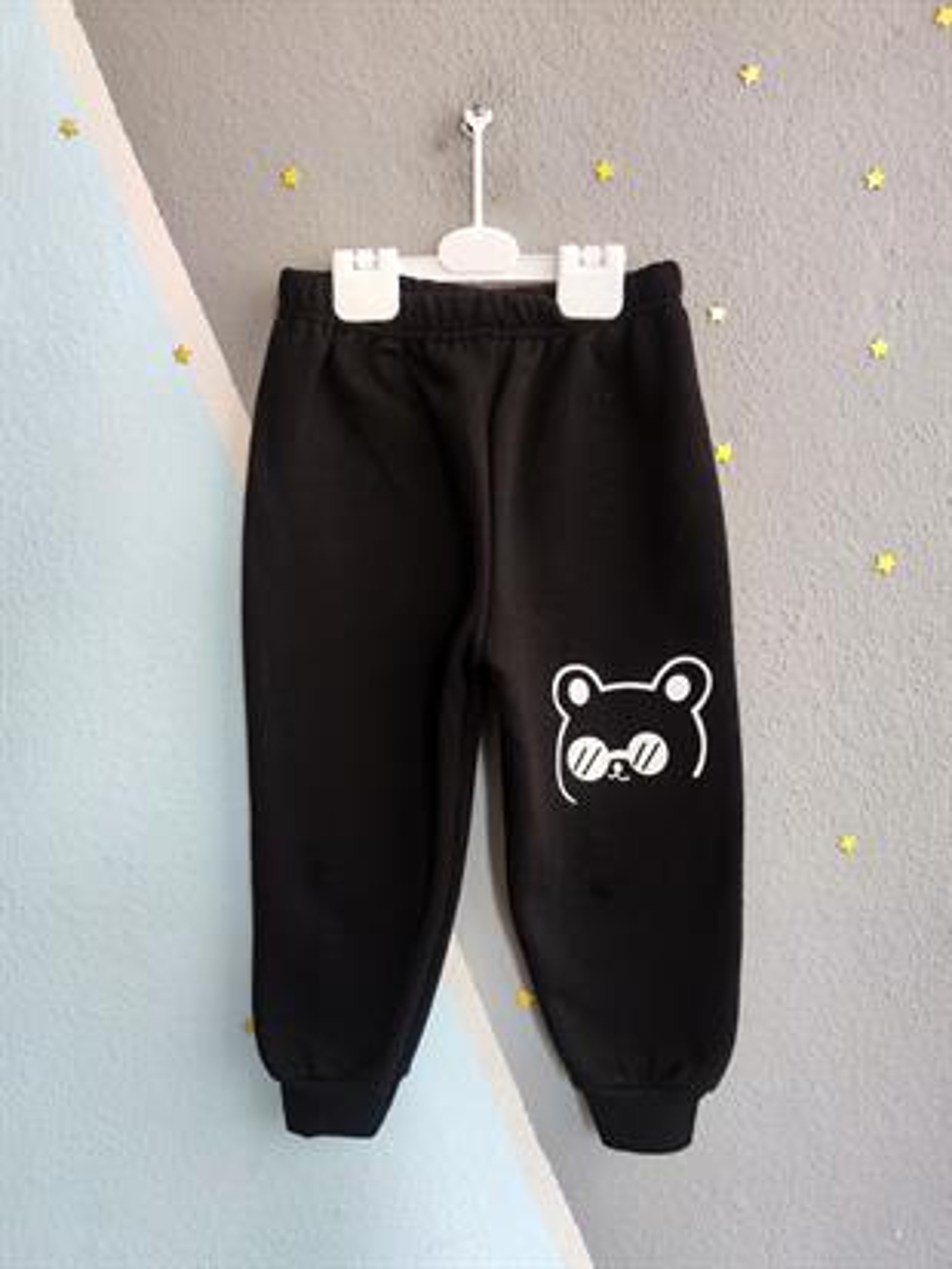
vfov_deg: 71.6
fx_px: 880
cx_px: 476
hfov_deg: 56.8
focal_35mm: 24
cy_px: 634
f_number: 1.88
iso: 261
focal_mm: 5.59
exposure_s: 1/66.4
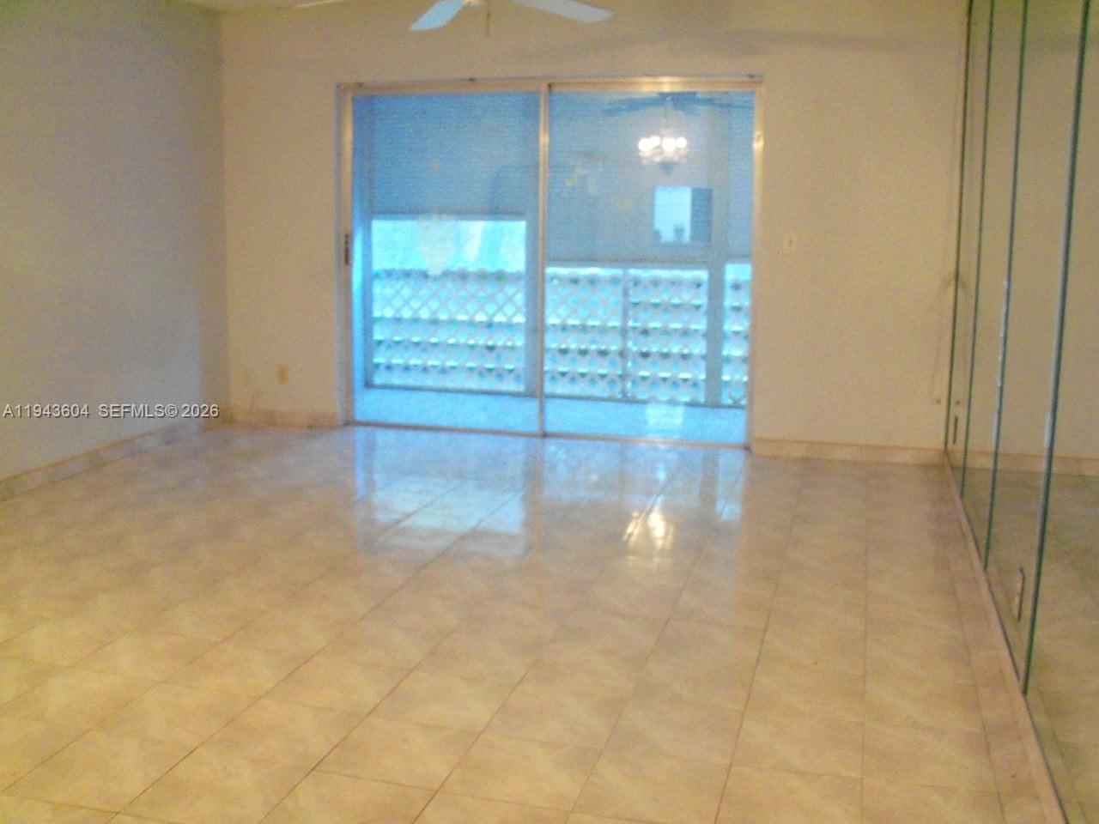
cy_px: 412
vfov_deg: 40.7
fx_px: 1111
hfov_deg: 52.6
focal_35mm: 35
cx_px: 550
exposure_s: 1/15
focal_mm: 6.3
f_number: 3
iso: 400
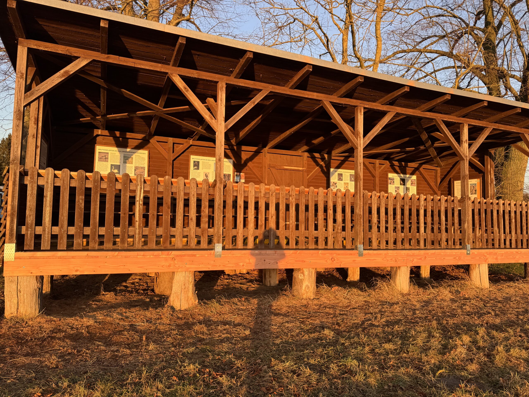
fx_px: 367
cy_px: 198
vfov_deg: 56.8
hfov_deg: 71.6
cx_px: 264
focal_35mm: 24
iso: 80
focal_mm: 6.76
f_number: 1.78
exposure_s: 1/535
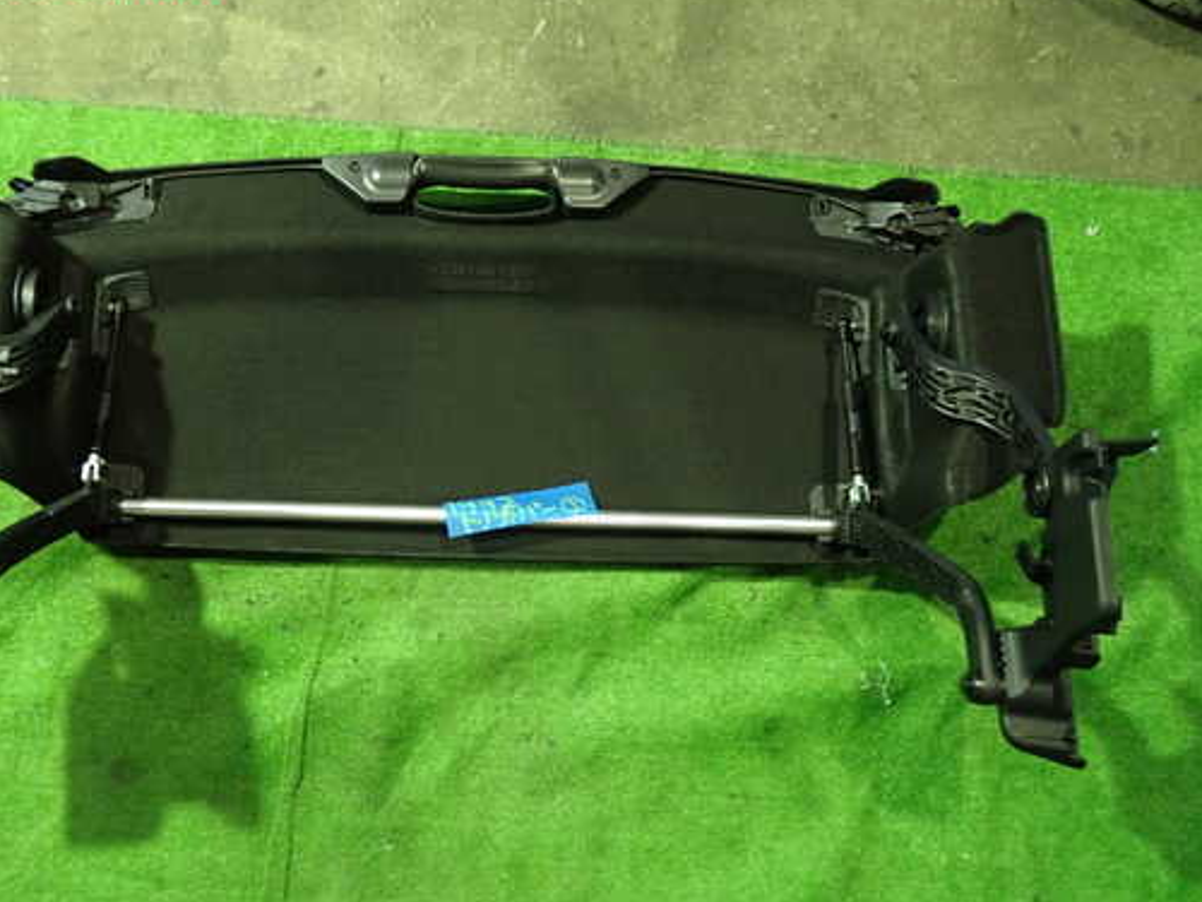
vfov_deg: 39.6
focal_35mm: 36
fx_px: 1250
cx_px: 486
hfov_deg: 51.0
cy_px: 488
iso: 800
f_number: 2.3
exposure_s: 1/25
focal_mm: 5.4
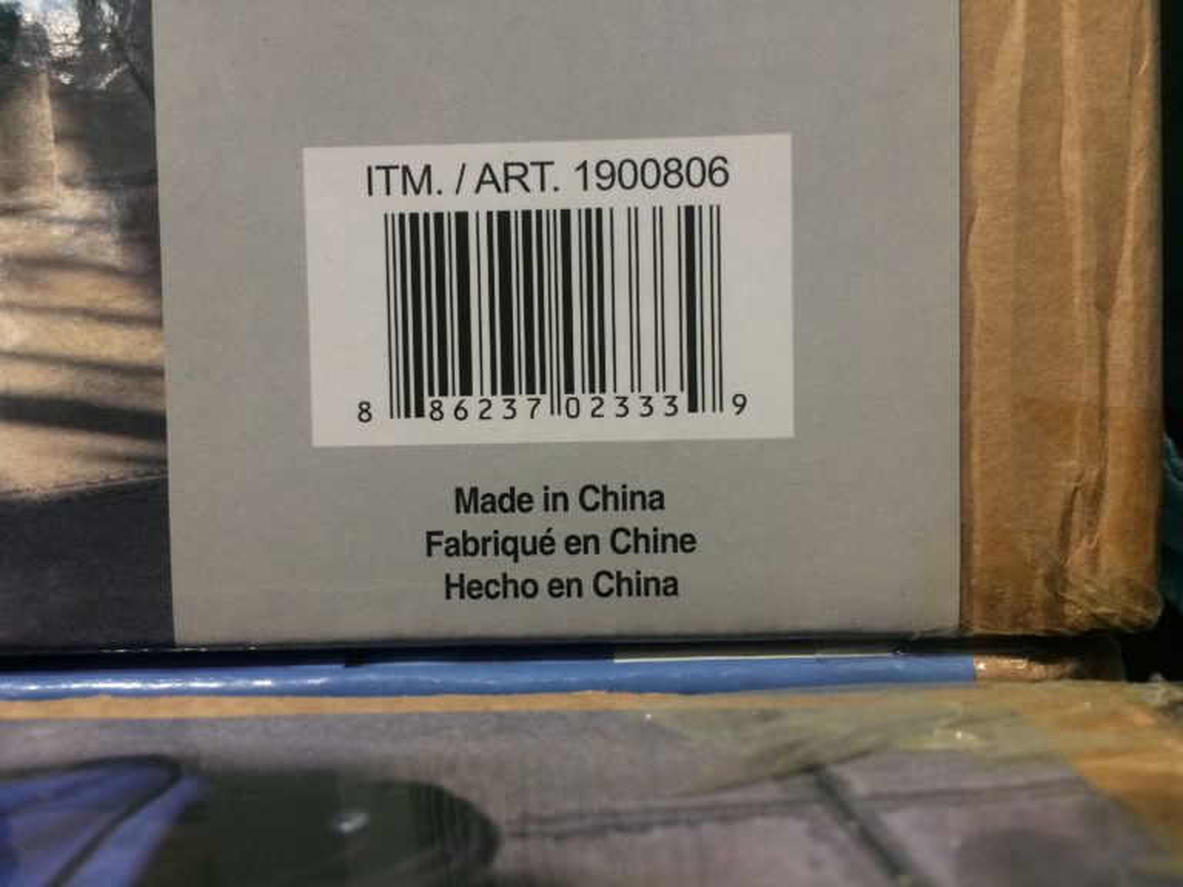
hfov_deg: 61.7
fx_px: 991
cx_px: 592
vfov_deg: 48.2
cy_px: 444
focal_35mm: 29
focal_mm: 4.15
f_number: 2.2
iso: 160
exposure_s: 1/30
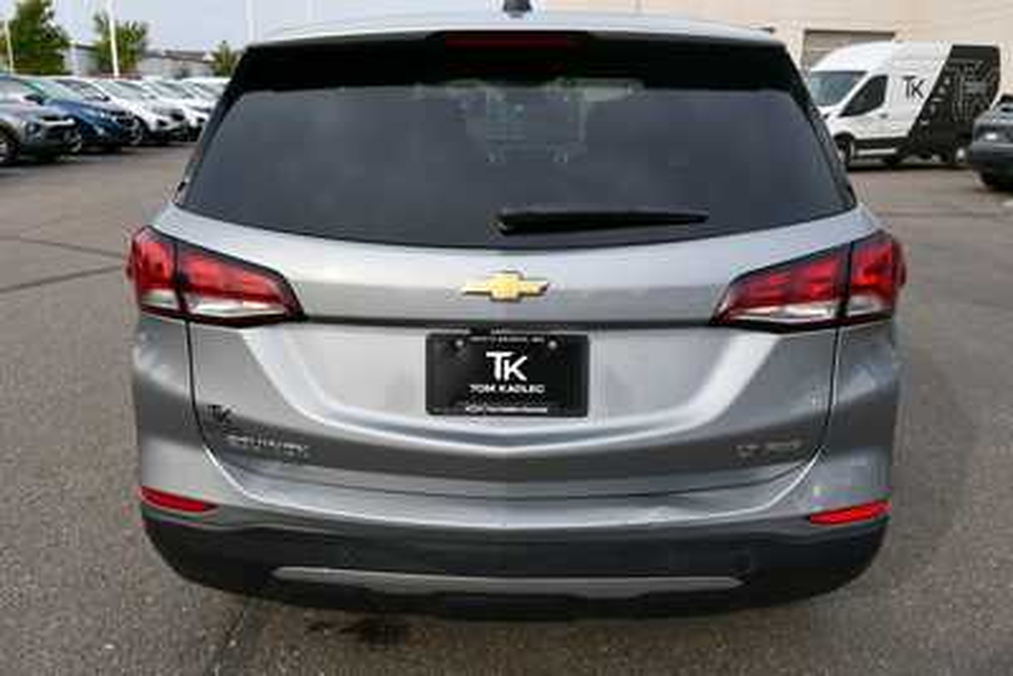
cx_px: 506
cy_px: 338
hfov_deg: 61.9
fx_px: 844
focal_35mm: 30
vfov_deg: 43.6
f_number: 8
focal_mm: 20
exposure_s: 1/250
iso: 160
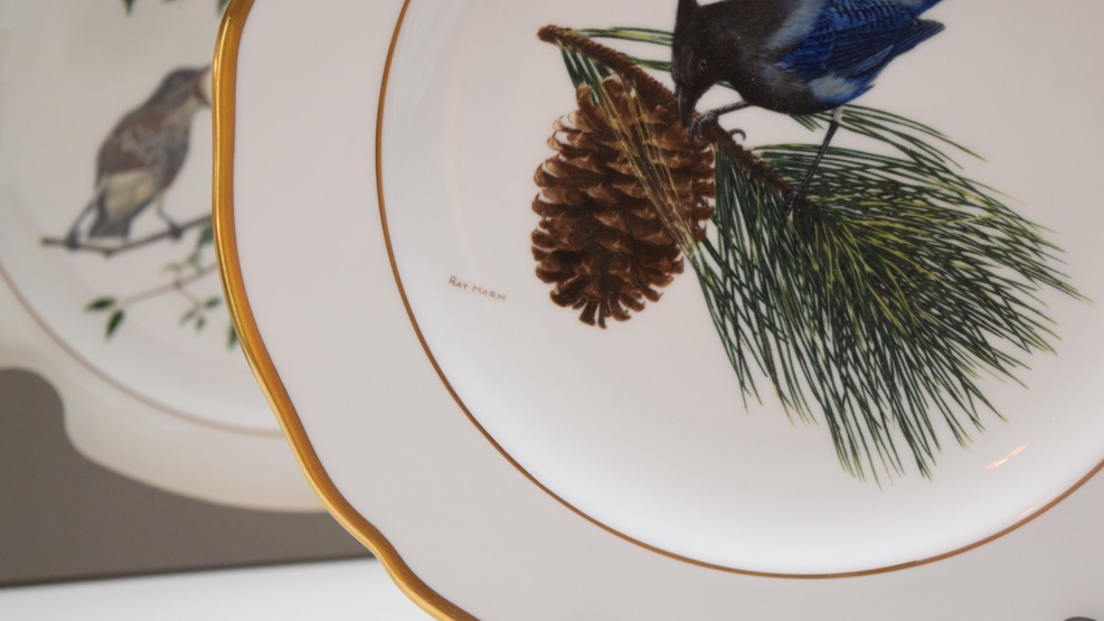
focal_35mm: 88
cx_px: 549
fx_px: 2562
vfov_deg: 13.8
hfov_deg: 24.3
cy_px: 280
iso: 1000
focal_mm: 55
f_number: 5.6
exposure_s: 1/60
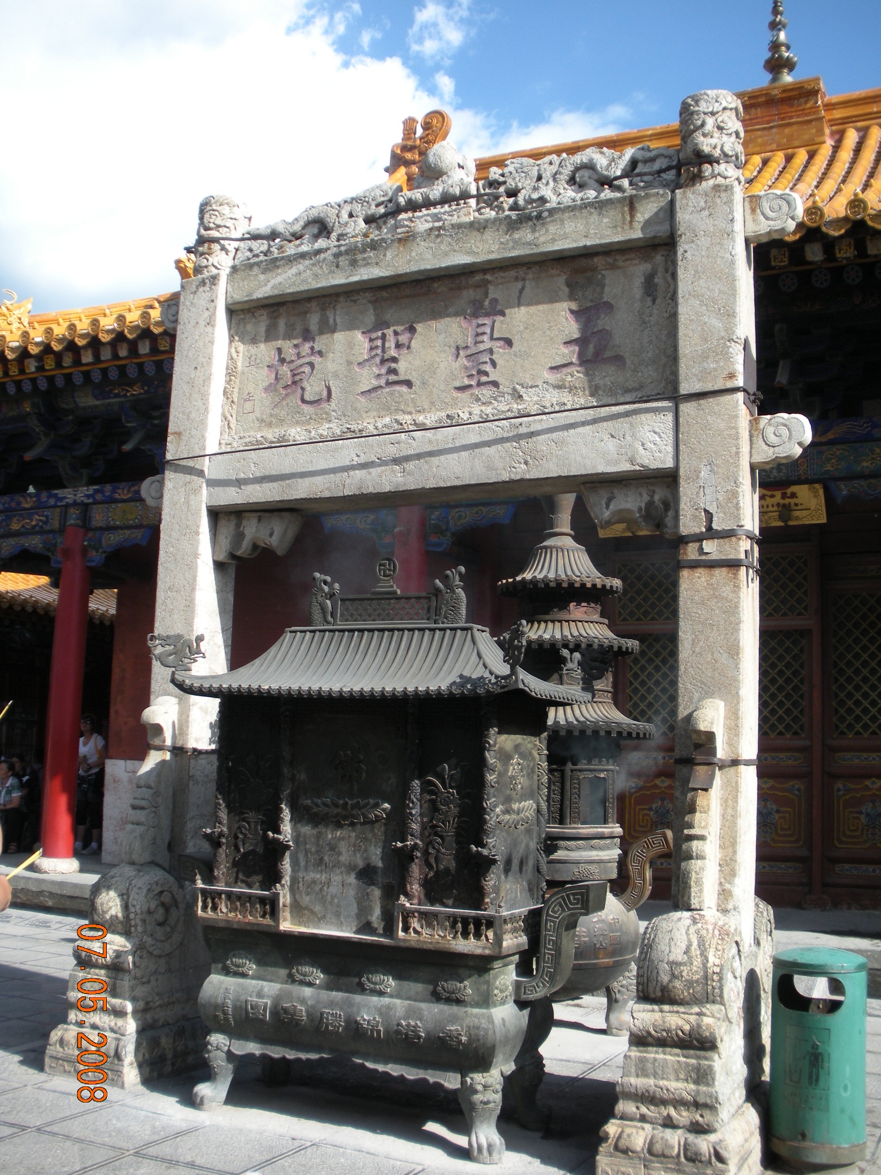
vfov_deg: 51.4
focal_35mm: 36
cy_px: 588
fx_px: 1222
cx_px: 440
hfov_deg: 39.7
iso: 64
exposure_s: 1/353
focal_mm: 6.3
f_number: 3.5
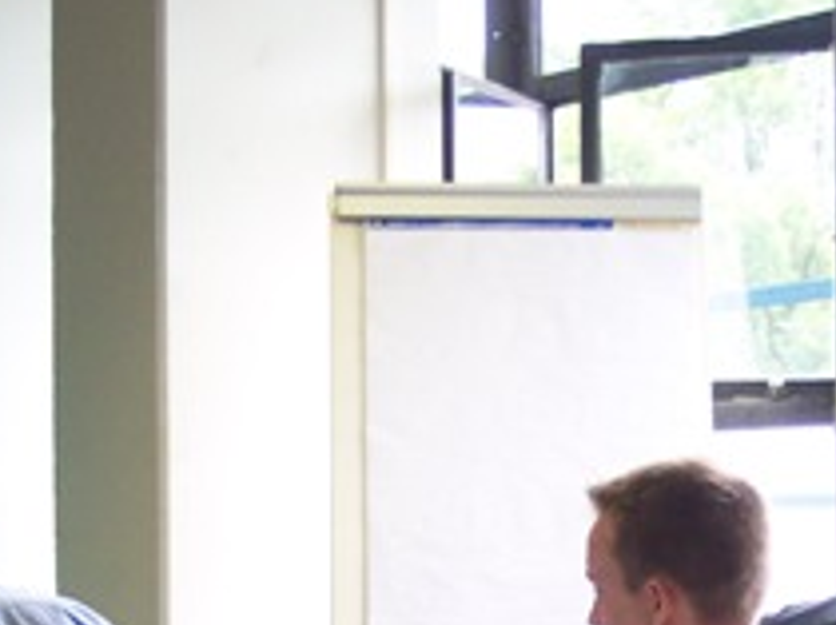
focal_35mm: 116
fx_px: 2798
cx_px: 647
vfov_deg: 12.6
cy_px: 649
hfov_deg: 16.9
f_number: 2.8
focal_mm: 8
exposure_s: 1/60
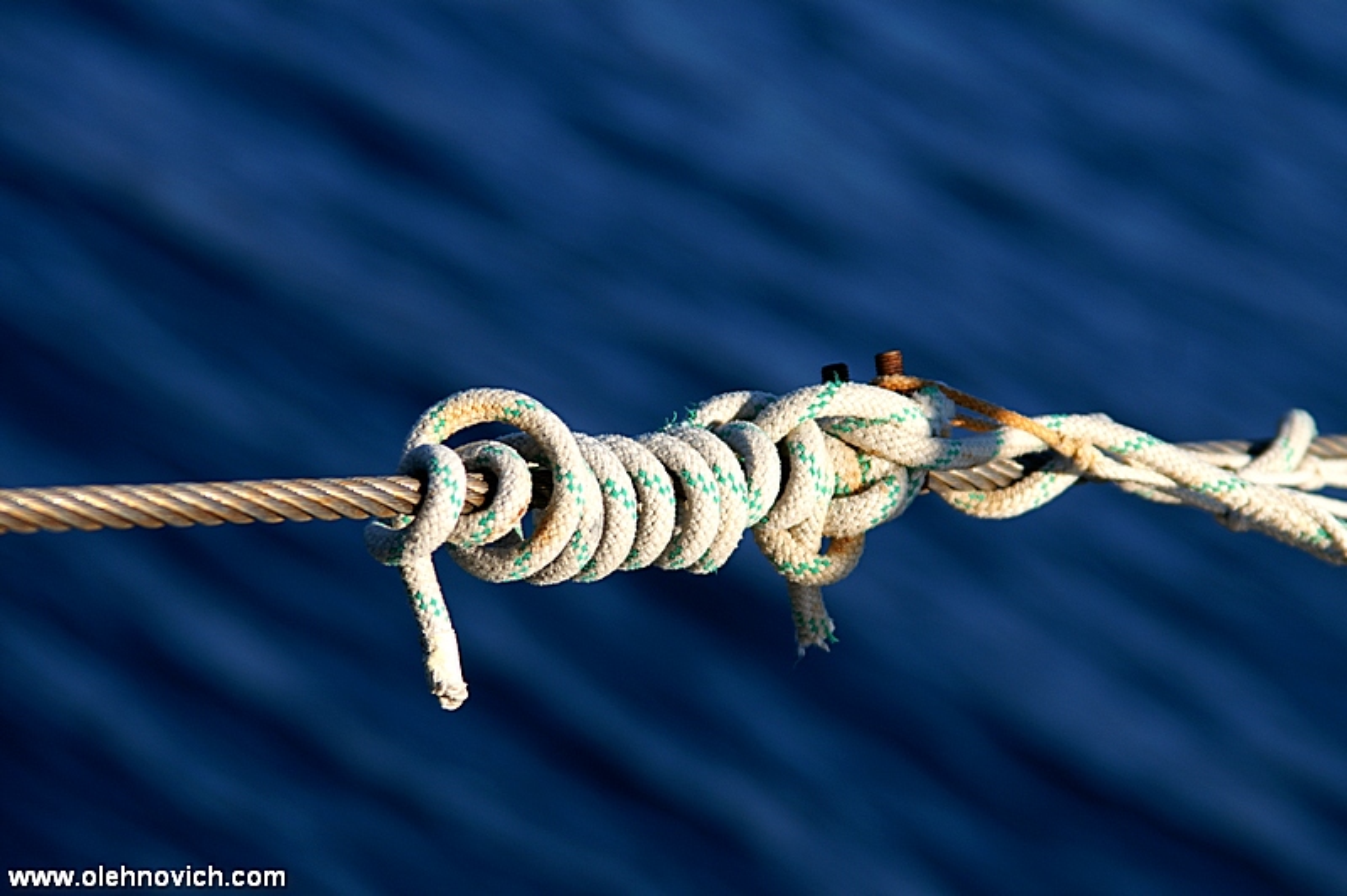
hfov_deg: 10.2
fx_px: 7570
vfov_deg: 6.8
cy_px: 448
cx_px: 674
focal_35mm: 202
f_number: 5.6
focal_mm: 135
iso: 100
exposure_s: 1/640
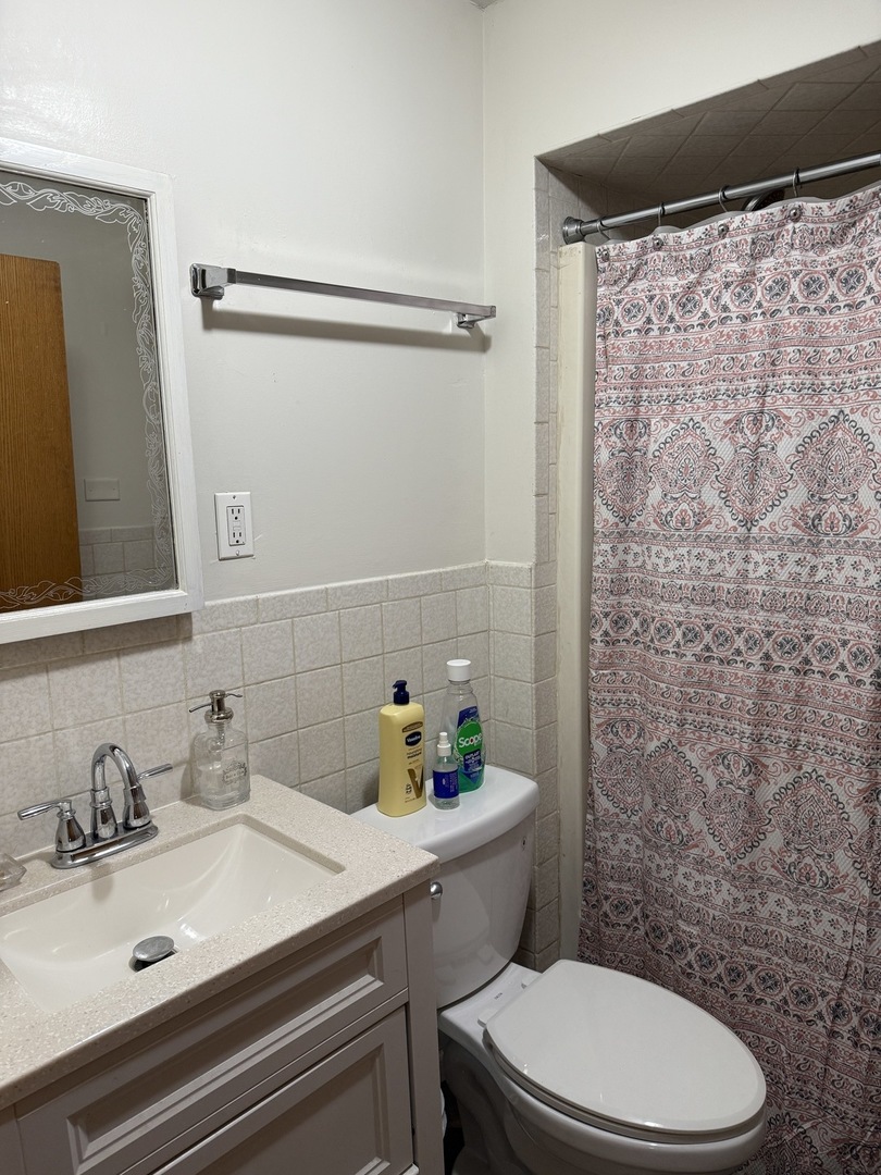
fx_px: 814
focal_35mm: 24
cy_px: 588
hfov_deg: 56.8
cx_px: 440
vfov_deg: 71.6
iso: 200
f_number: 1.78
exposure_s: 1/120
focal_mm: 6.76
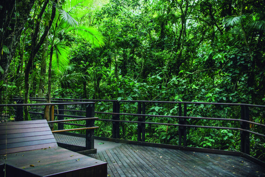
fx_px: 258
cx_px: 132
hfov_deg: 54.4
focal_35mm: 35
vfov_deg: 37.9
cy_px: 88
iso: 640
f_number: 4
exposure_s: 1/320
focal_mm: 35
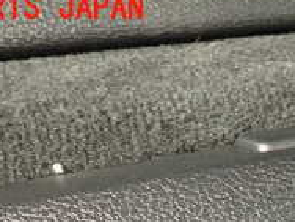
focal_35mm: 80
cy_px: 343
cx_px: 330
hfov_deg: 22.9
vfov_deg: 16.6
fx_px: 682
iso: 320
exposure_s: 1/30
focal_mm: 4.5
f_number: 2
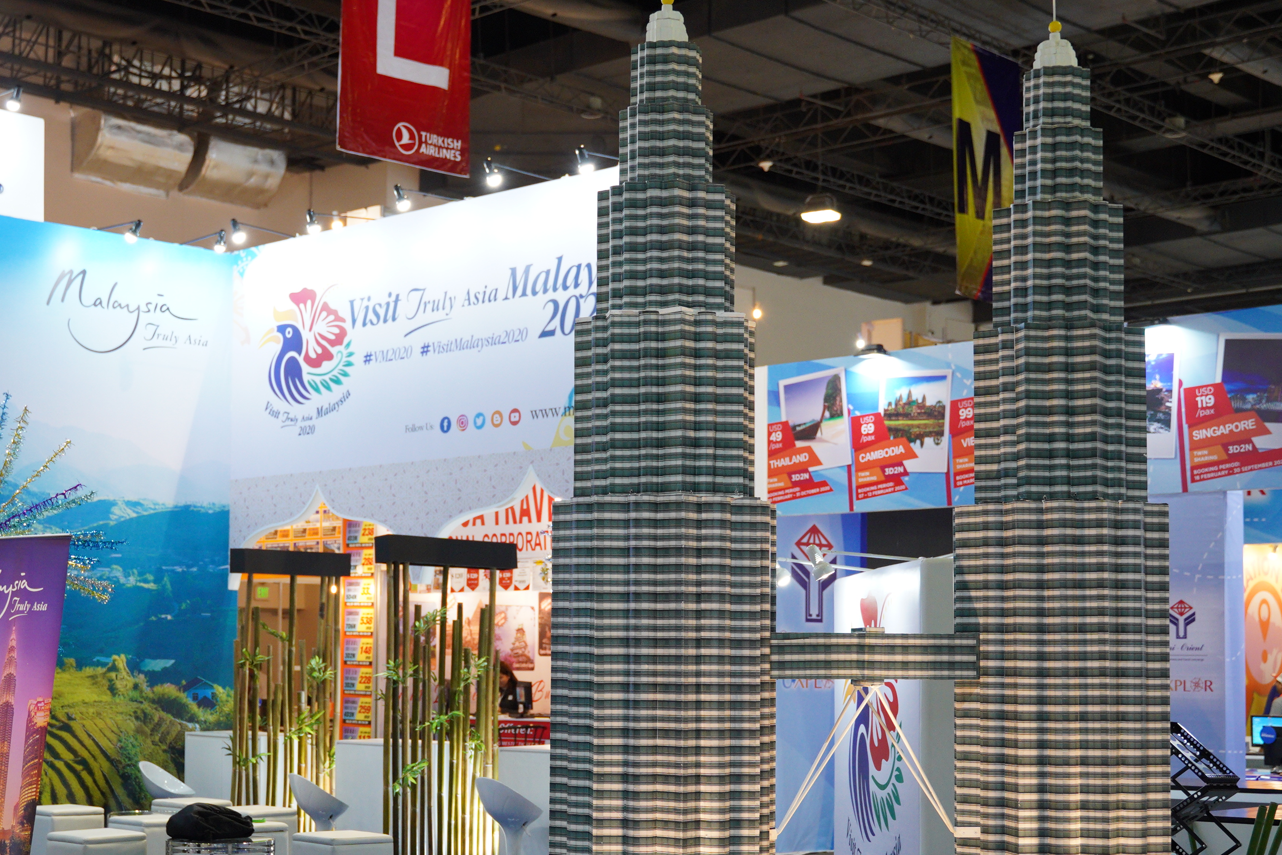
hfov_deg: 34.8
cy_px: 565
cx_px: 458
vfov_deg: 23.7
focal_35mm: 57
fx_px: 2030
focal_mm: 32
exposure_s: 1/125
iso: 1250
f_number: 2.8
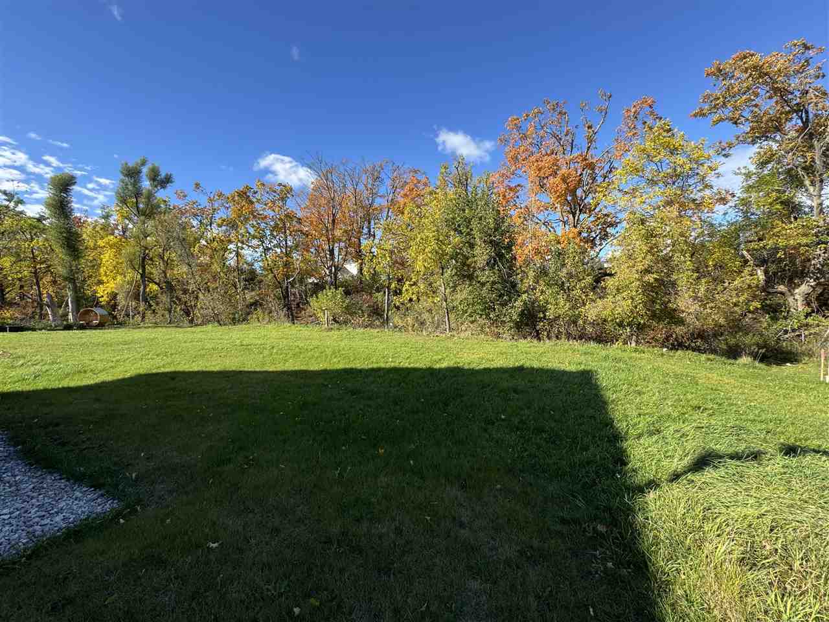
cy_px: 311
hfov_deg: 102.1
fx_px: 335
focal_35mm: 14
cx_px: 414
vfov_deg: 85.7
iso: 40
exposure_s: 1/681
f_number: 2.2
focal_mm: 2.22
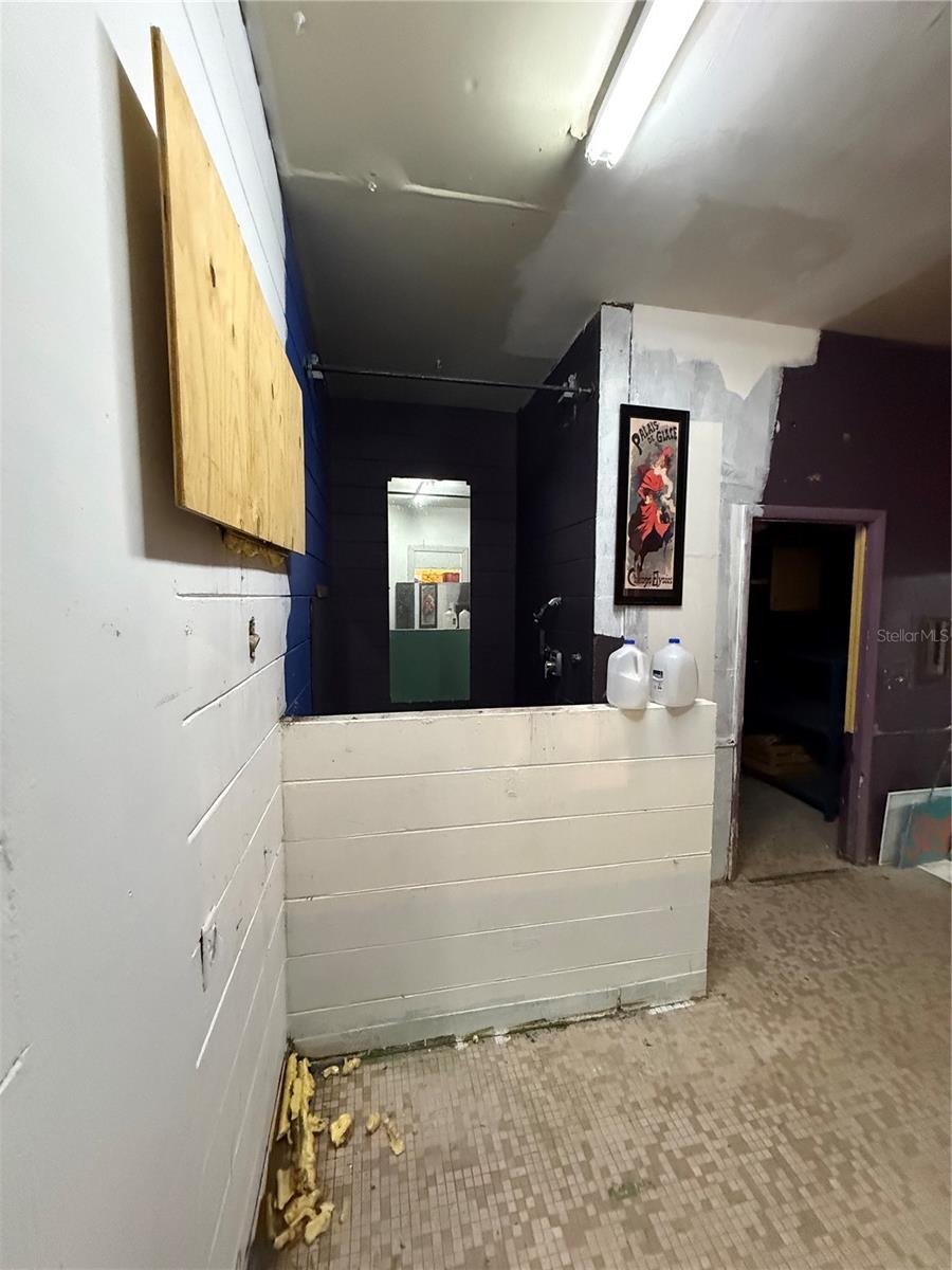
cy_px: 635
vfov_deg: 102.1
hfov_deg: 85.7
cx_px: 476
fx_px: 513
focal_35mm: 14
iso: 1000
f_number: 2.2
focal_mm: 2.22
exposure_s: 1/60
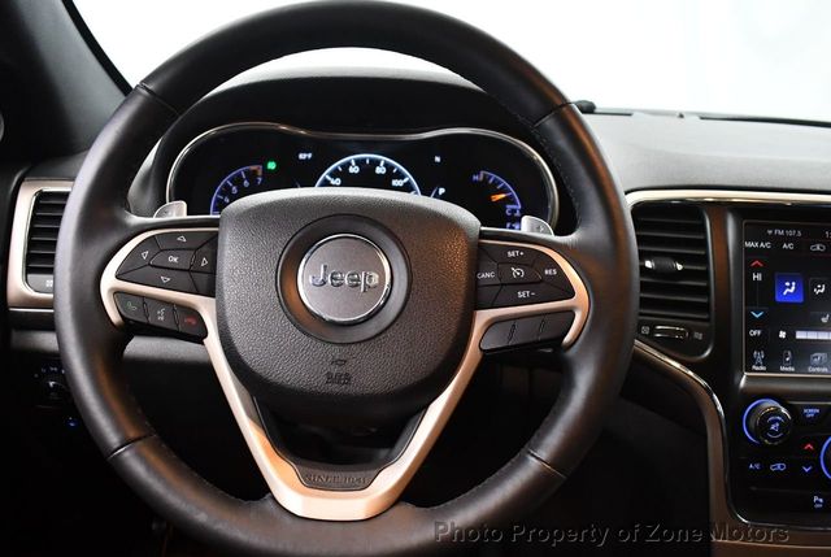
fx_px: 832
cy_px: 278
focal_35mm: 36
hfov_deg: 53.1
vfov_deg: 37.0
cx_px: 416
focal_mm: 18
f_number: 3.5
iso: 3200
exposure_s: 1/80
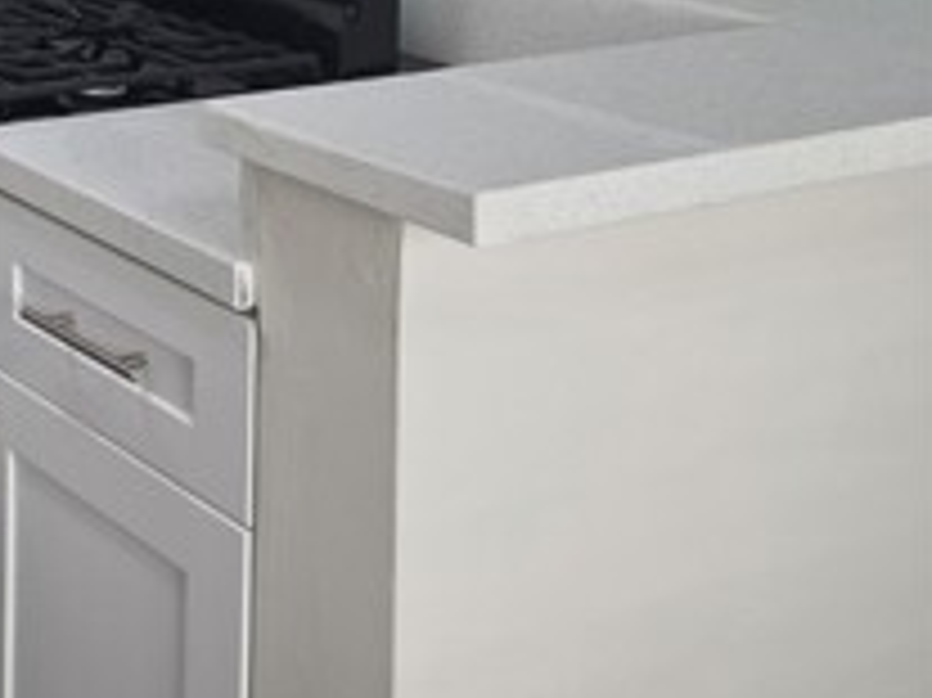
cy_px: -293
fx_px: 1910
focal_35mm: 71
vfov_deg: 18.7
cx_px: -495
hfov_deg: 22.2
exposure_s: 1/120
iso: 100
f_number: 1.7
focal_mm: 6.3
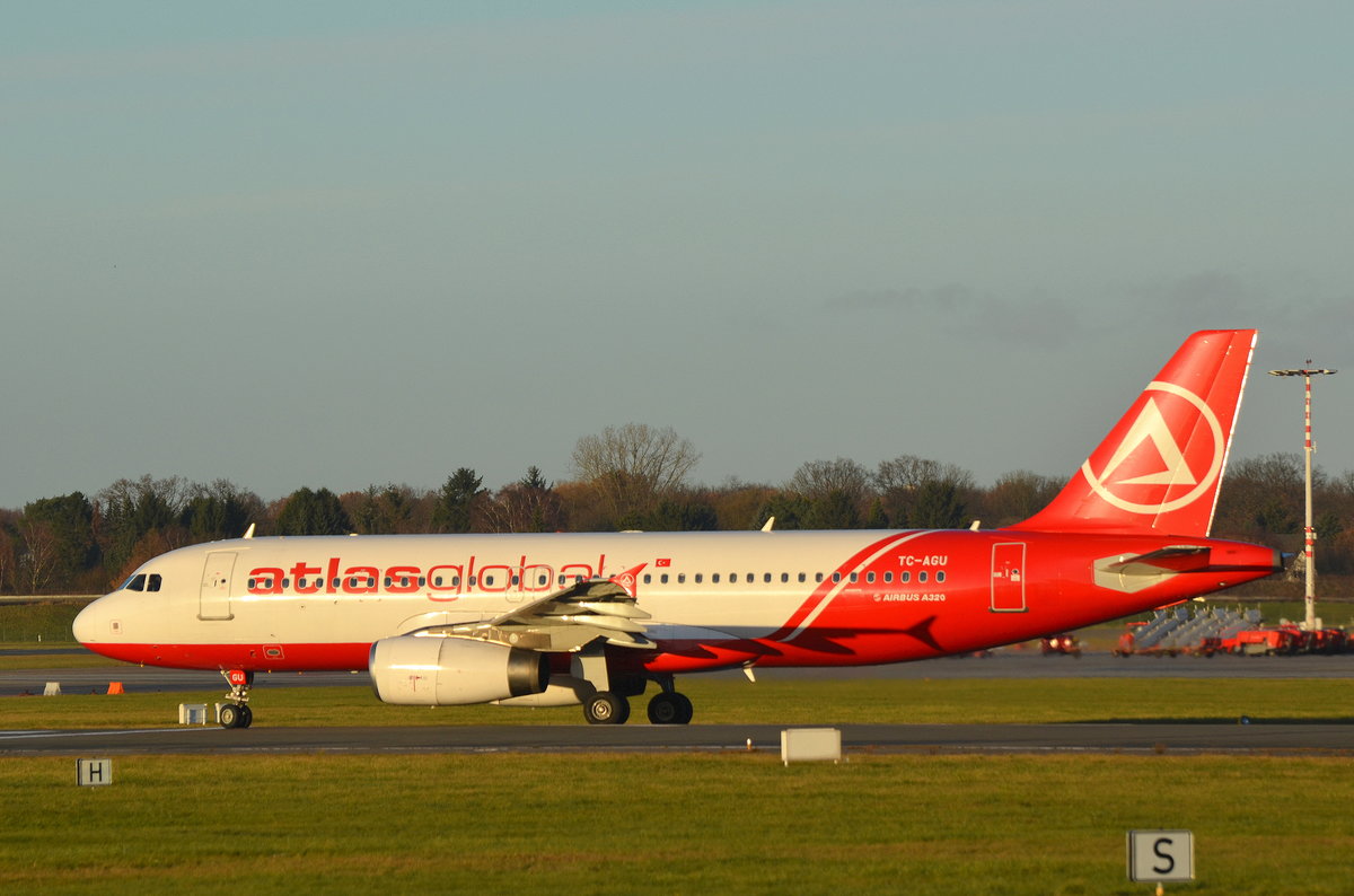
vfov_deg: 4.3
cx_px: 677
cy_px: 448
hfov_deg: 6.6
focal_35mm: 315
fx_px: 11819
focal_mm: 210
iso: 200
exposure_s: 1/800
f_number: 7.1
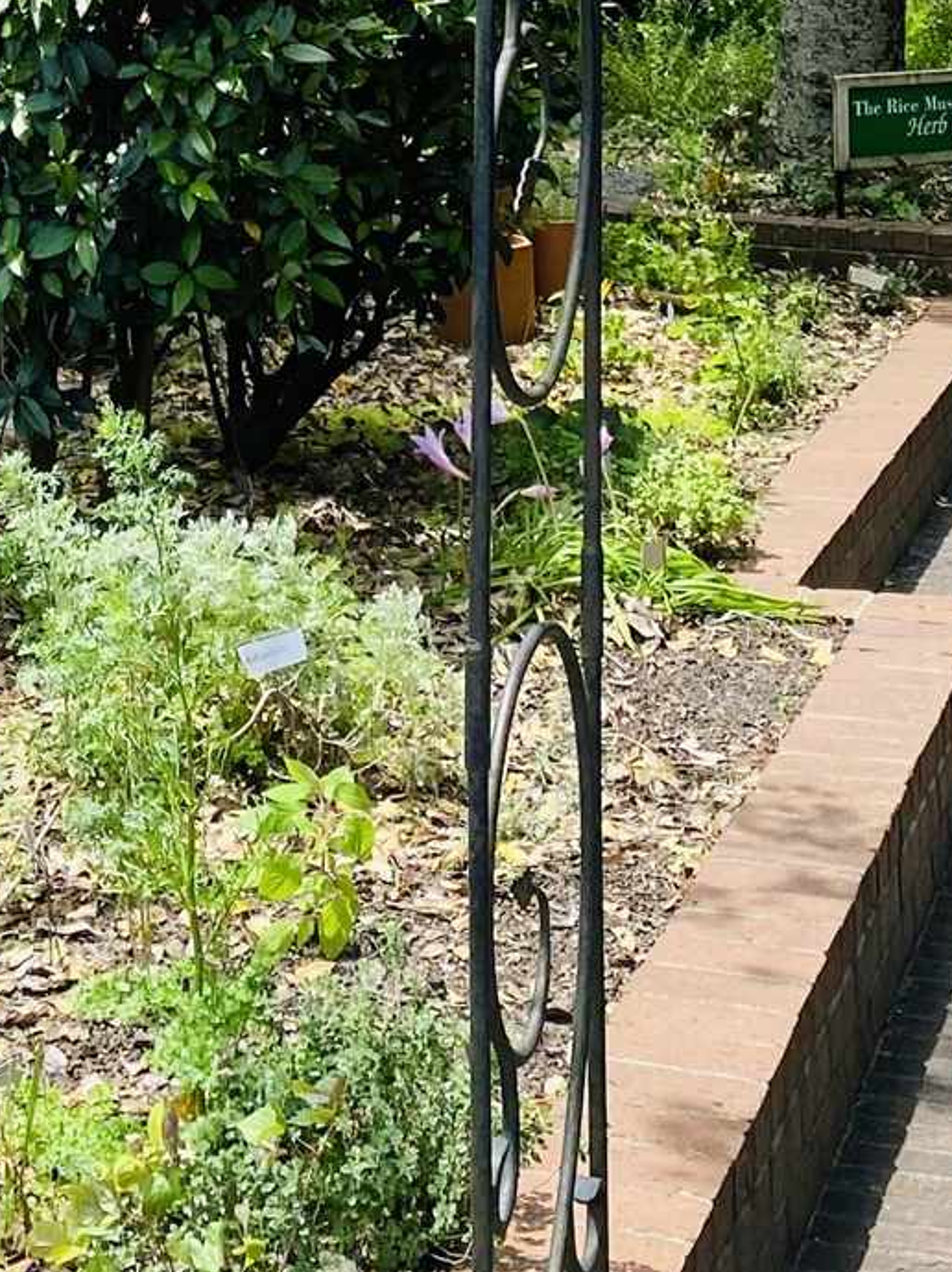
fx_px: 3193
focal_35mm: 87
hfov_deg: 16.8
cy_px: -517
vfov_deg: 20.1
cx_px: 181
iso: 32
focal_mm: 4.25
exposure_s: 1/810
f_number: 1.8
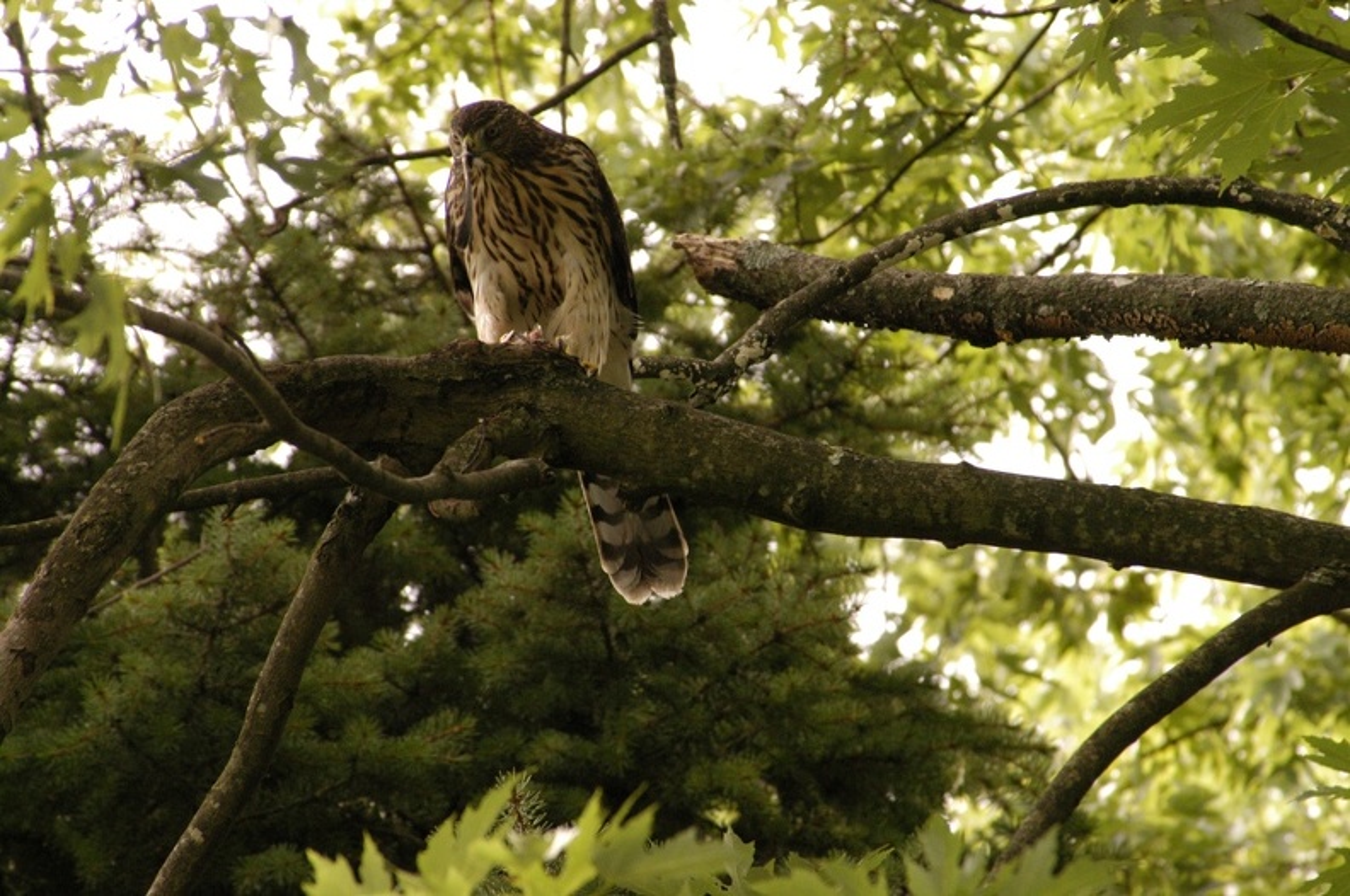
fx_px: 16854
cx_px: 675
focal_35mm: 450
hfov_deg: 4.6
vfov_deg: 3.0
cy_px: 448
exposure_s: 1/160
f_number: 9
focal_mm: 300
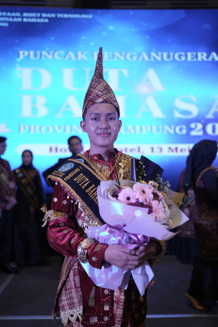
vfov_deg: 54.4
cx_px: 109
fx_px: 318
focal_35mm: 35
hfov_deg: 37.9
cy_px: 164
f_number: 1.4
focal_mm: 35
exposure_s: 1/100
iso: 80
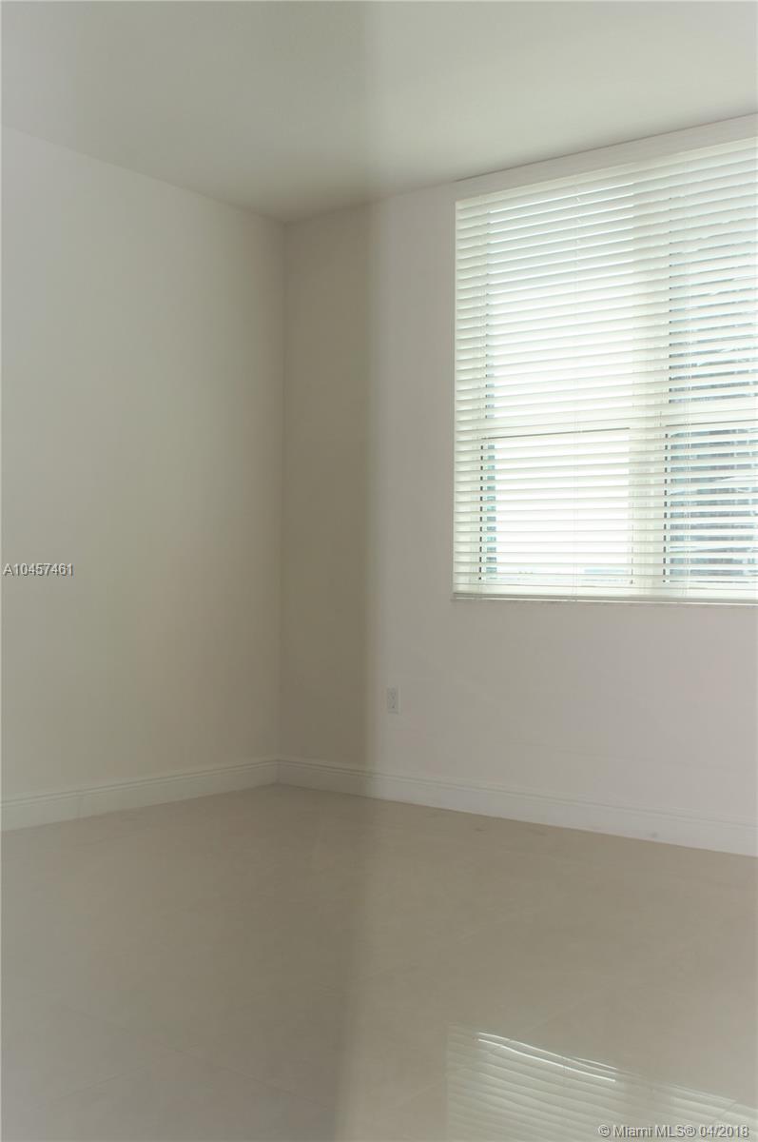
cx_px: 379
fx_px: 1140
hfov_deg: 36.8
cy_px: 571
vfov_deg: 53.2
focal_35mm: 36
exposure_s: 1/100
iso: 100
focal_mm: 24
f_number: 8
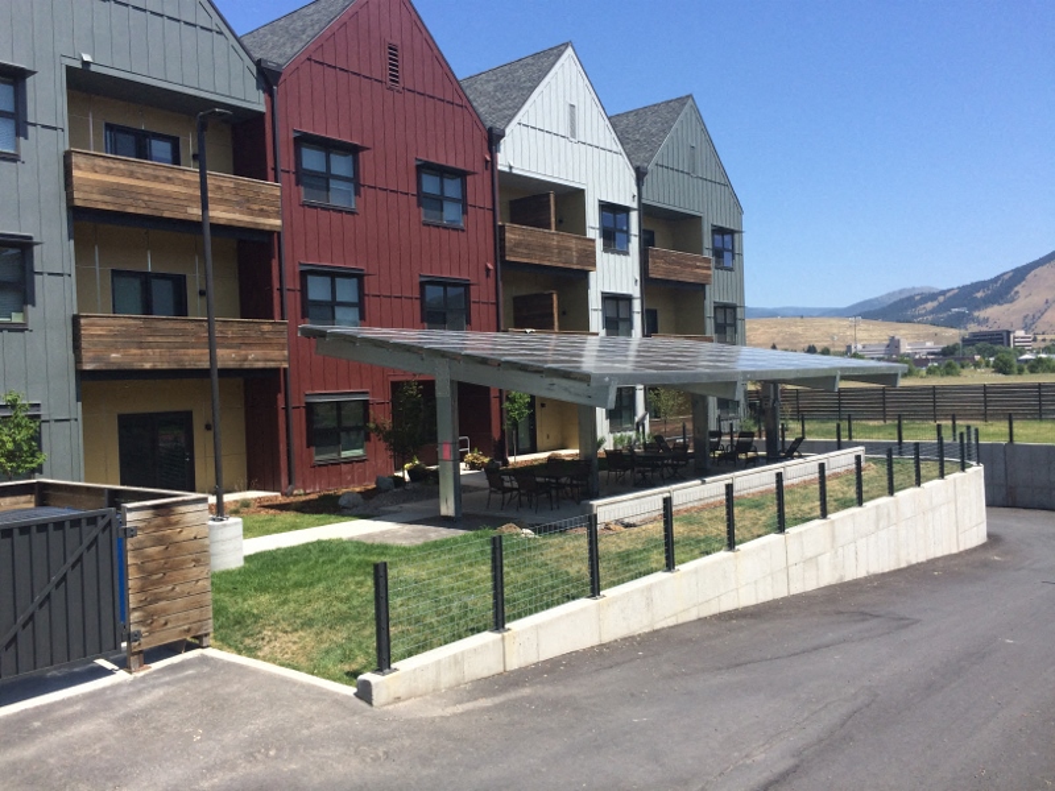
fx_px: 884
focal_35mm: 29
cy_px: 396
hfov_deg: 61.7
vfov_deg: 48.2
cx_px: 528
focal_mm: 4.15
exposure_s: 1/1786
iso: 32
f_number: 2.2
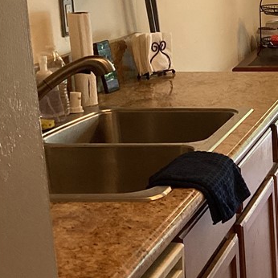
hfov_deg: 19.0
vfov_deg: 21.4
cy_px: 112
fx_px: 736
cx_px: 407
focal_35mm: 81
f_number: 2.4
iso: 80
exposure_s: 1/60
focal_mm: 3.3
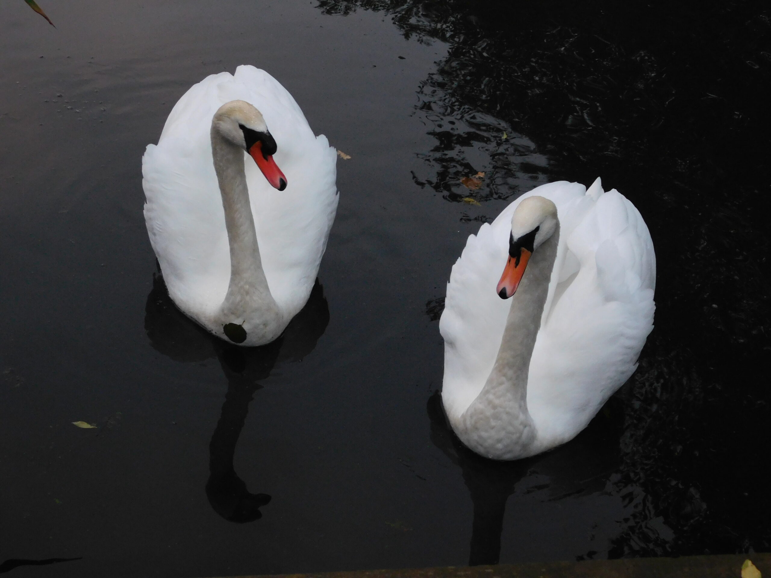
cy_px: 289
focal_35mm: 59
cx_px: 386
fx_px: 1314
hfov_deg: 32.7
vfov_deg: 24.8
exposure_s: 1/80
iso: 400
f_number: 4
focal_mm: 10.4
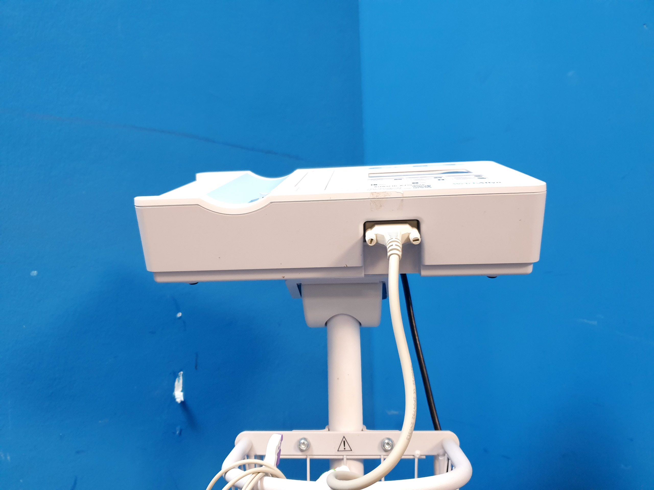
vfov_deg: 53.1
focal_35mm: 26
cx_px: 327
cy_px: 245
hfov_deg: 67.3
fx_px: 491
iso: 250
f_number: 1.5
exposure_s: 1/50
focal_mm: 4.3
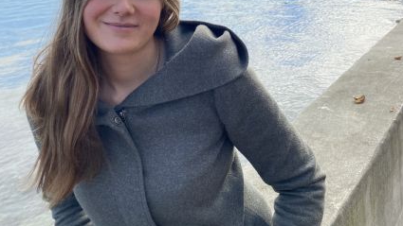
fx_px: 427
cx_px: 194
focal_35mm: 40
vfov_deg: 28.1
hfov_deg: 50.5
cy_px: 7
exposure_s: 1/2513
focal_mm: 4.25
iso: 32
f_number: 1.8
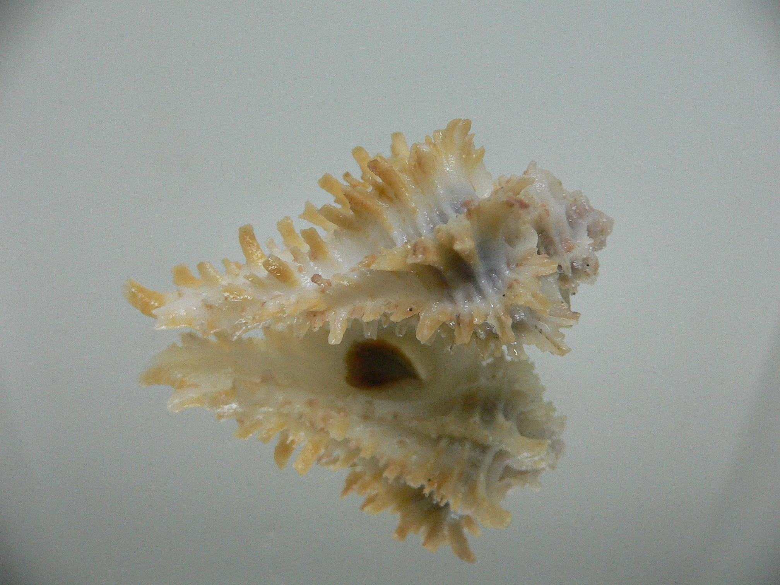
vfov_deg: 40.7
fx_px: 789
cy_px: 292
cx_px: 390
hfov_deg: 52.6
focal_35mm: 35
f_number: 2.8
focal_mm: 4.6
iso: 200
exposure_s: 1/60
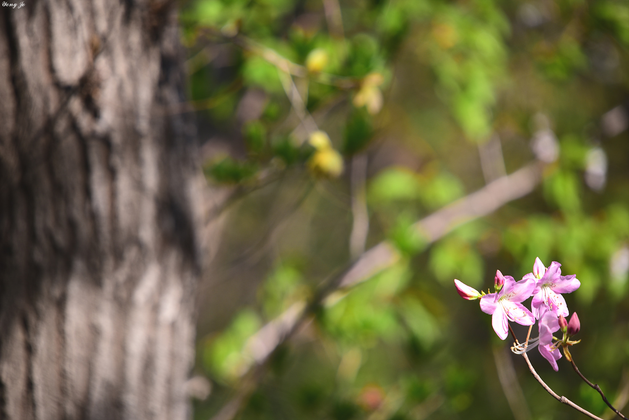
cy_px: 210
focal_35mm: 500
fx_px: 8738
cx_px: 314
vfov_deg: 2.8
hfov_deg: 4.1
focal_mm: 500
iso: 200
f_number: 10
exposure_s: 1/200
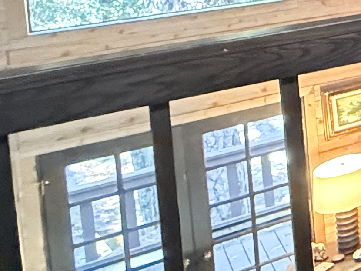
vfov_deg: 19.6
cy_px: -100
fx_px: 709
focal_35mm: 68
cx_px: 835
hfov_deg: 15.9
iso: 800
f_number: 2.2
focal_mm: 2.22
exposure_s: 1/60
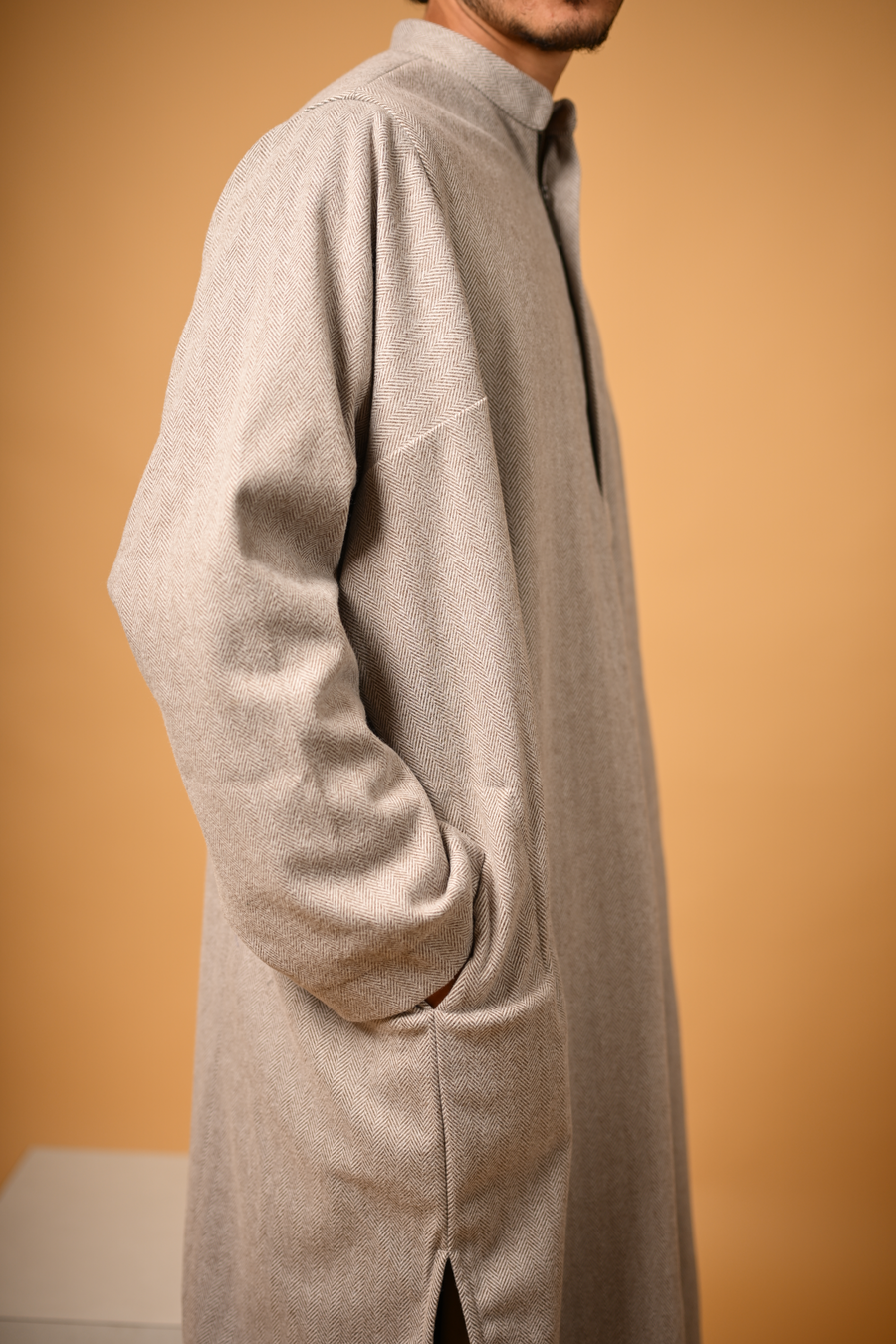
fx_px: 1867
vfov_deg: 39.6
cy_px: 672
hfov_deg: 27.0
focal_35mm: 50
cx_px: 448
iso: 160
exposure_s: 1/1000
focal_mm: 50
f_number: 2.2
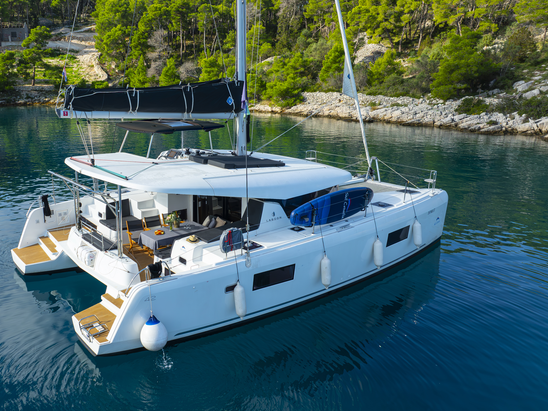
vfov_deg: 44.1
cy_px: 200
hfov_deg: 55.7
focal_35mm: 32
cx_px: 185
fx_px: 506
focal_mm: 12.29
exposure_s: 1/1250
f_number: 2.8
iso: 100
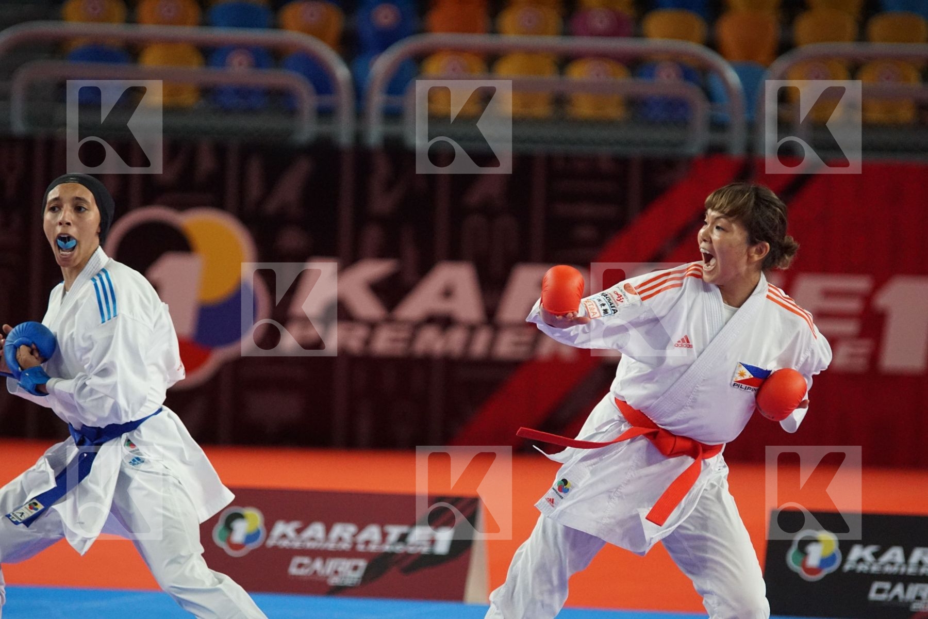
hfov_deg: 8.6
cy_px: 310
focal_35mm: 240
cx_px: 464
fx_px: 6186
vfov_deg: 5.7
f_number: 2.8
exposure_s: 1/2000
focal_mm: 160
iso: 3200
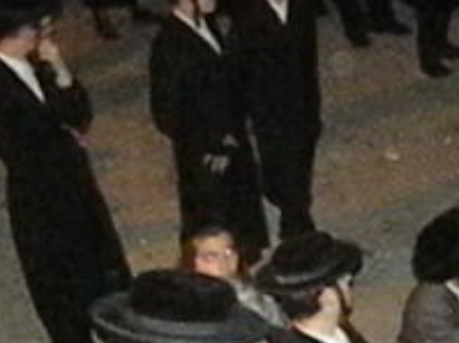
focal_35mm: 144
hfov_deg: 12.7
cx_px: 780
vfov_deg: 10.3
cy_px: 166
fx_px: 1908
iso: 3200
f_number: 3.5
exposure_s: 1/26
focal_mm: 5
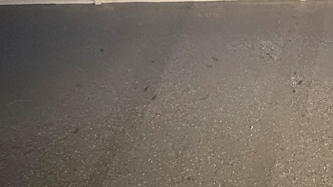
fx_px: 406
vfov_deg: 22.8
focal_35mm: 46
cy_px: -64
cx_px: 285
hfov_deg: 41.8
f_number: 2.2
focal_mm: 2.22
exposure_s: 1/30
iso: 1600
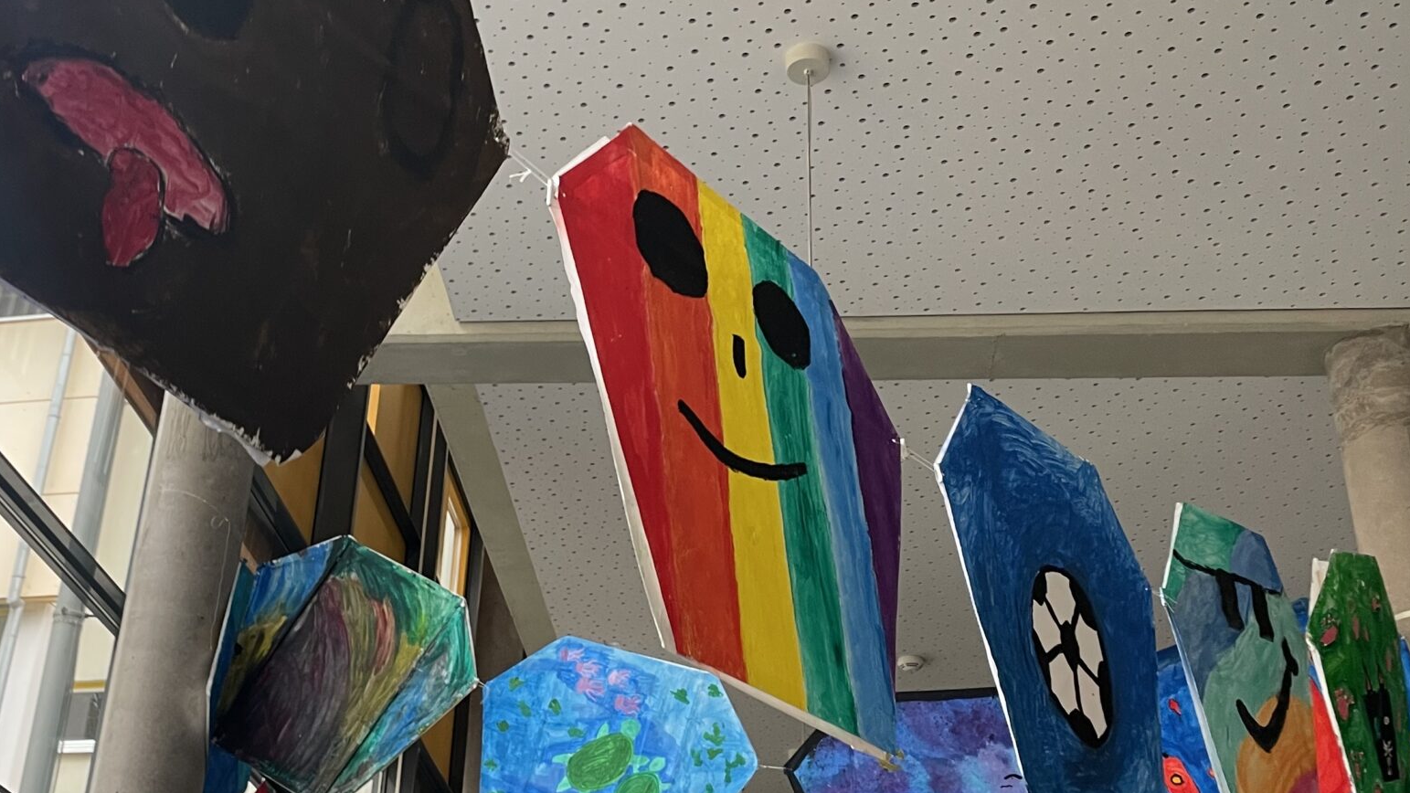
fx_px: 1757
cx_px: 567
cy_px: 402
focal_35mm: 47
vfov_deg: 25.4
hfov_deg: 43.5
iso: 64
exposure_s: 1/50
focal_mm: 4.2
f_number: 1.6
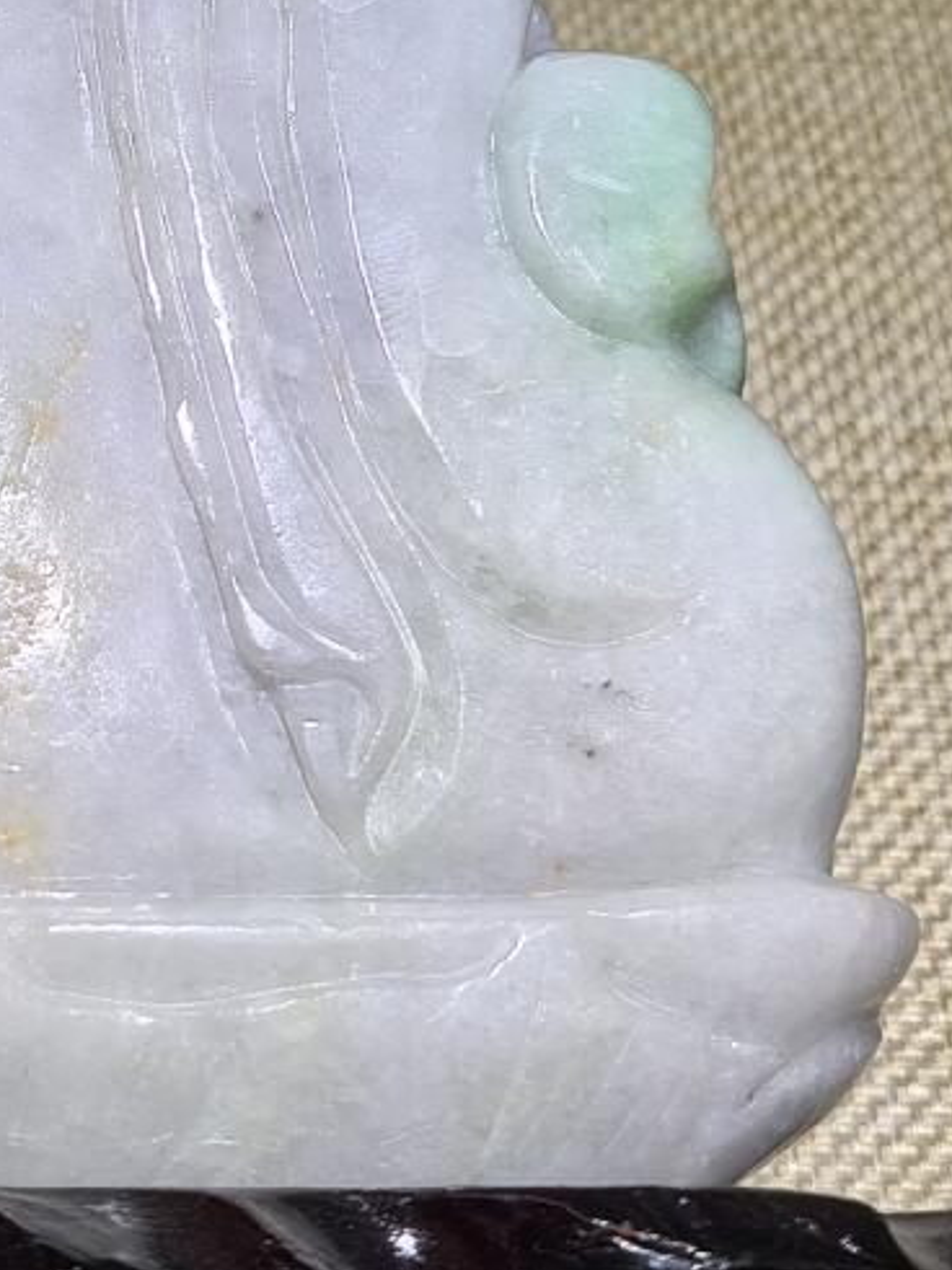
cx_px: -88
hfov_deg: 14.6
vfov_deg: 19.4
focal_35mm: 99
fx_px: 3632
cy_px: 80
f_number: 2
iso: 50
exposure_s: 1/203
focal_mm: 6.98
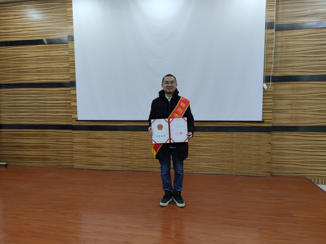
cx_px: 163
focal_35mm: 24
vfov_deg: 56.8
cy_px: 122
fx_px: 226
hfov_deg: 71.6
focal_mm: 6.72
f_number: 1.69
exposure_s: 1/50
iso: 305
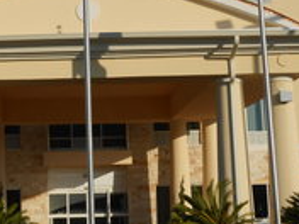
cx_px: 75
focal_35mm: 83
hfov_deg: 23.3
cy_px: 73
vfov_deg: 17.7
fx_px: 717
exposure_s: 1/1000
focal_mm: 6.8
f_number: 4.2
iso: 80
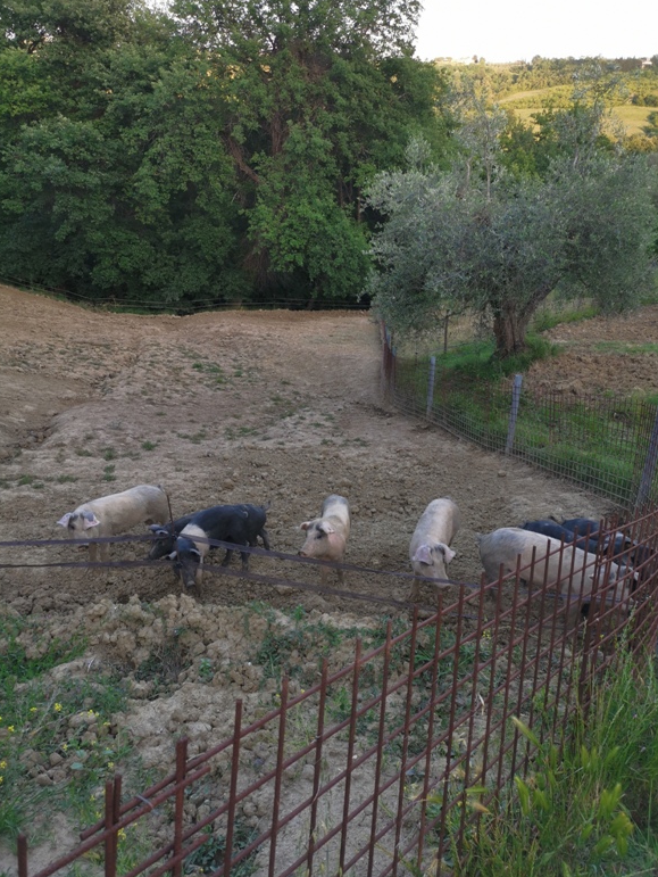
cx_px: 338
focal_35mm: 28
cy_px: 430
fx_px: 709
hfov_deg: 49.8
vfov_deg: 63.4
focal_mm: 5.58
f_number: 1.8
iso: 50
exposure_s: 1/139
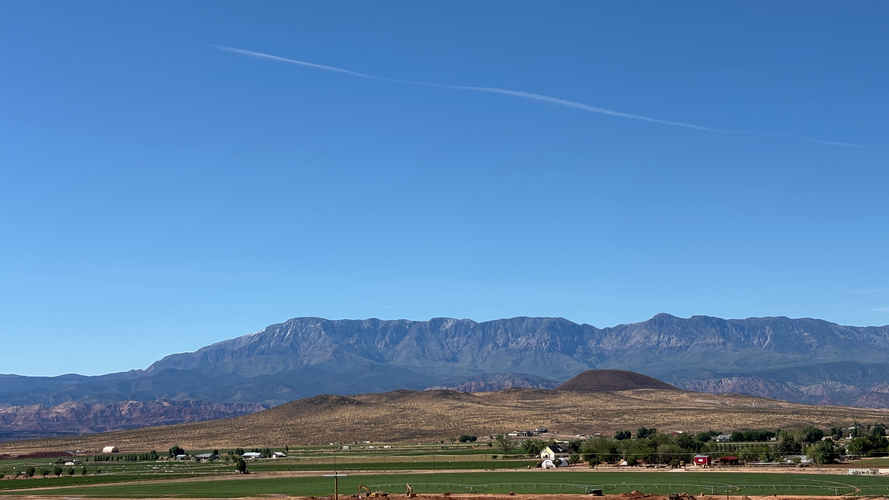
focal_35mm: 60
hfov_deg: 34.9
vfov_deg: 20.0
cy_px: 177
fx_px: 1414
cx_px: 468
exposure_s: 1/3663
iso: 40
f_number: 1.6
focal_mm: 5.96
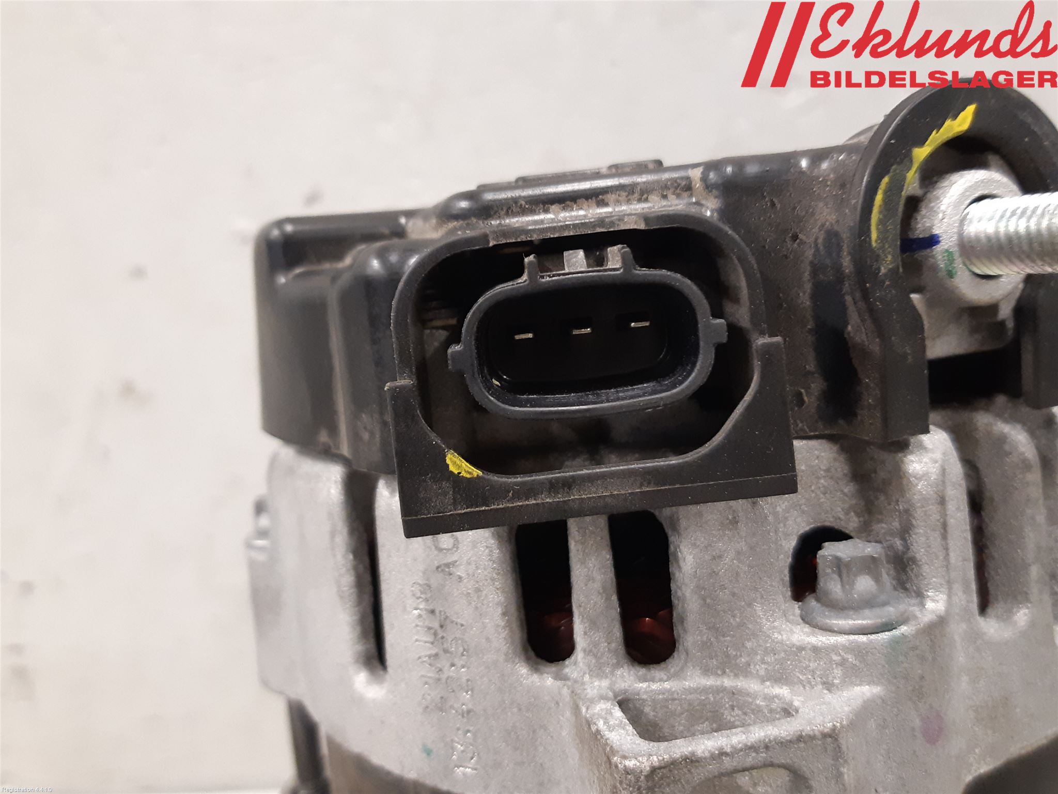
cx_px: 529
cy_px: 397
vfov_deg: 53.1
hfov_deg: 67.3
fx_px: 795
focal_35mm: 26
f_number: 1.7
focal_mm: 3.93
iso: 250
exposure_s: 1/33
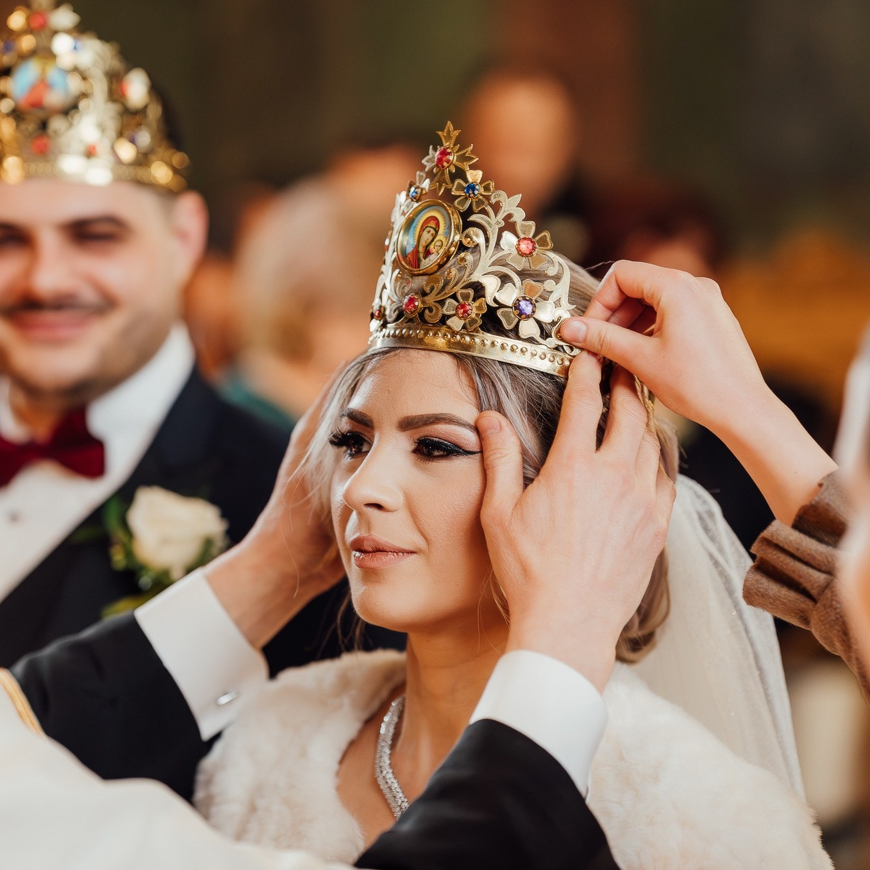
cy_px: 436
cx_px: 344
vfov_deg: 16.0
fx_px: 3099
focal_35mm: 109
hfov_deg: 16.0
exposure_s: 1/200
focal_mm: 85
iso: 2000
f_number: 1.8
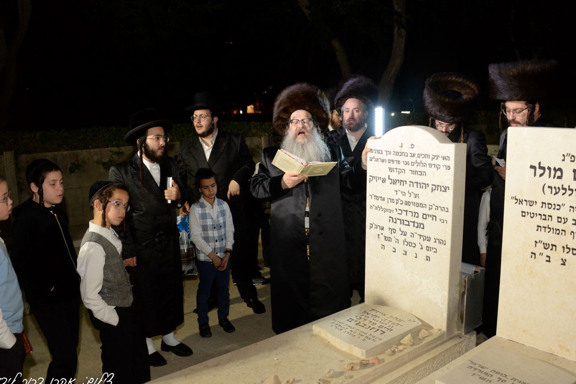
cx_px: 303
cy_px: 180
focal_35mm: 32
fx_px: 512
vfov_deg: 41.1
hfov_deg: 58.7
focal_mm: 28
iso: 2500
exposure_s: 1/60
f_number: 4.5
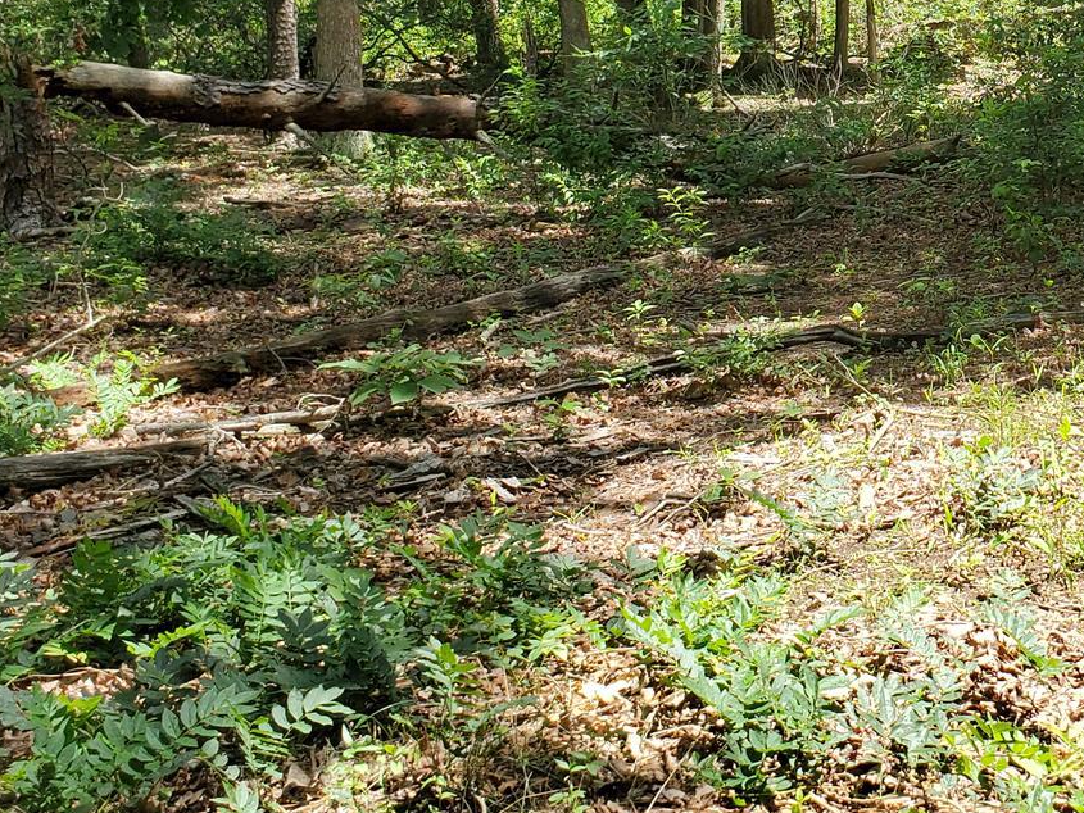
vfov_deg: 22.9
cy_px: 126
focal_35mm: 63
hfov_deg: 29.2
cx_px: 1021
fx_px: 1973
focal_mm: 4.3
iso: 50
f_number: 2.4
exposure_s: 1/372
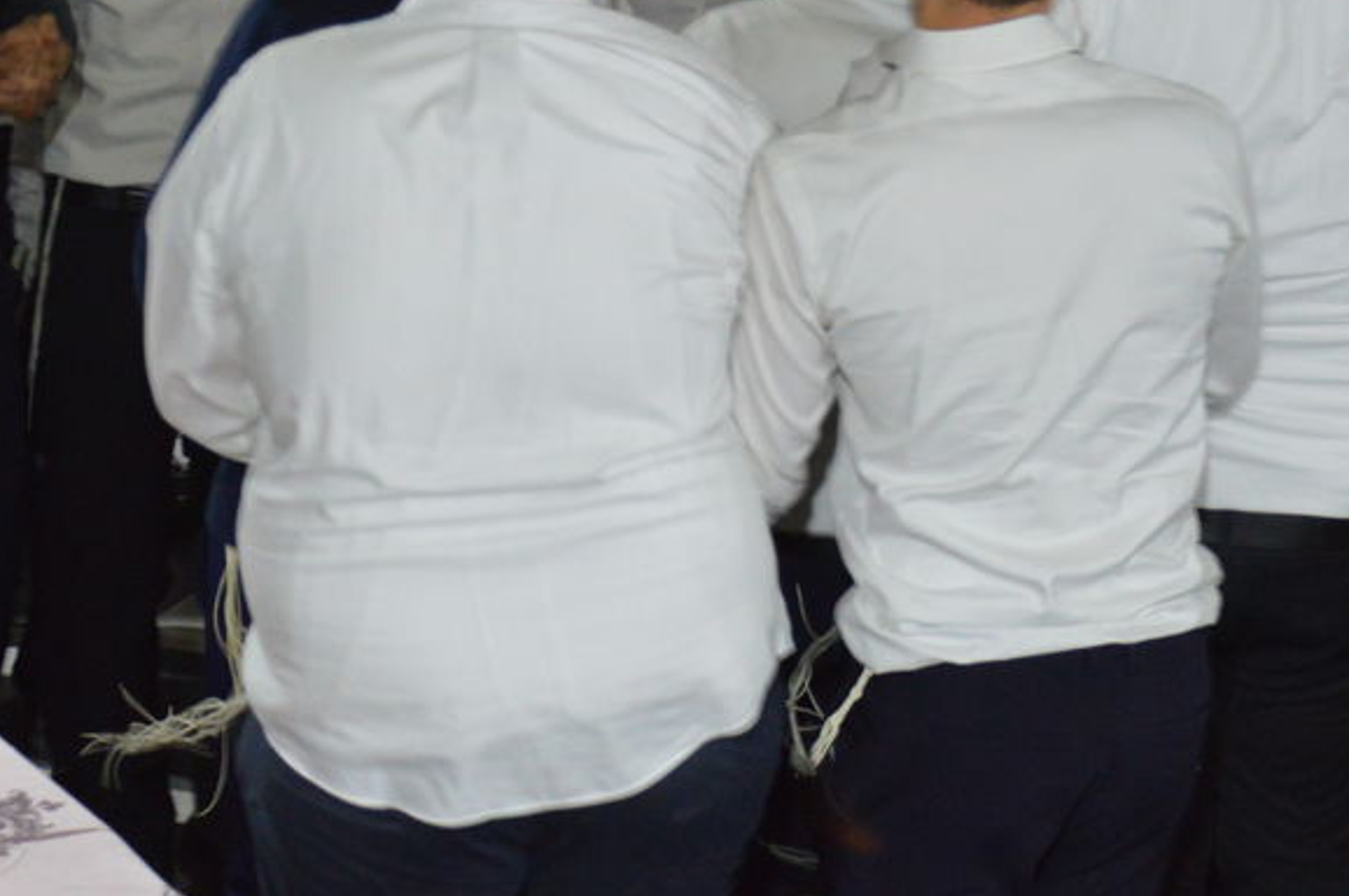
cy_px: 156
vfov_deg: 12.5
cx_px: 247
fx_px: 4080
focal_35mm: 109
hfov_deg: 18.6
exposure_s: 1/60
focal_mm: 30
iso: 1400
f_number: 4
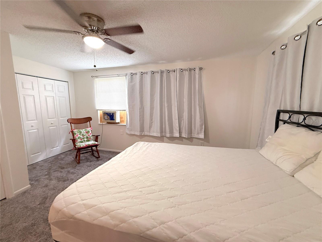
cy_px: 121
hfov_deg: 102.1
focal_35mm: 14
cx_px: 161
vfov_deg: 85.7
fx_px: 130
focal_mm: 2.22
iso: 320
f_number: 2.2
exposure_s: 1/60
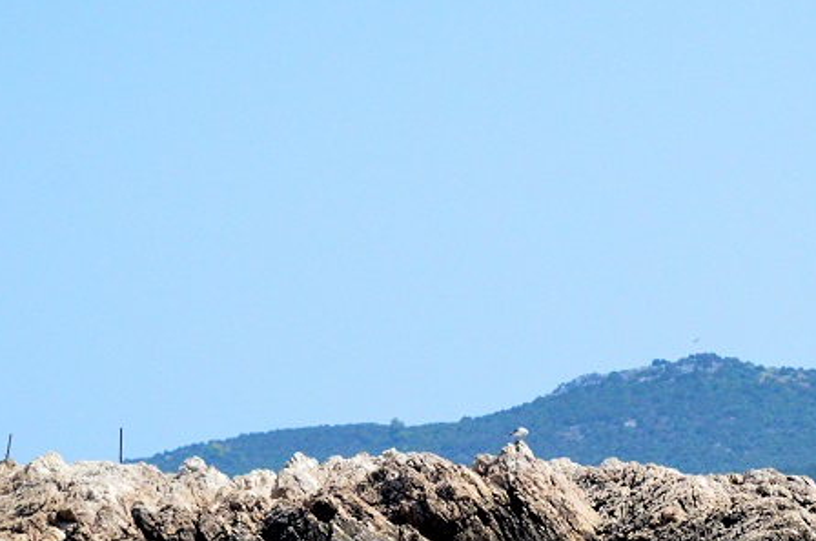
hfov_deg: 8.8
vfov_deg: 5.8
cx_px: 751
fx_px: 5294
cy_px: 451
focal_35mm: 234
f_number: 6.3
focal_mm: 70
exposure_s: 1/8000
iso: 3600
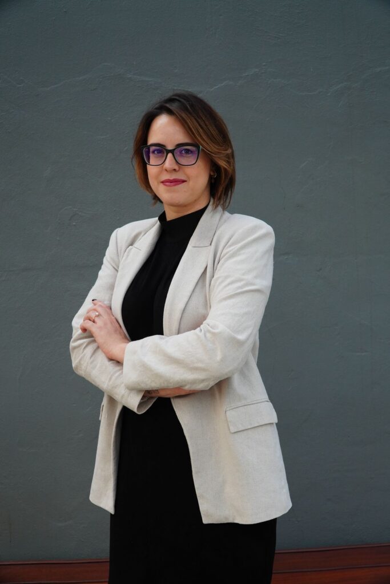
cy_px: 292
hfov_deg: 31.9
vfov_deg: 46.4
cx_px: 195
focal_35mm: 42
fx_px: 682
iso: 500
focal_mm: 28
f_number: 4.5
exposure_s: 1/60
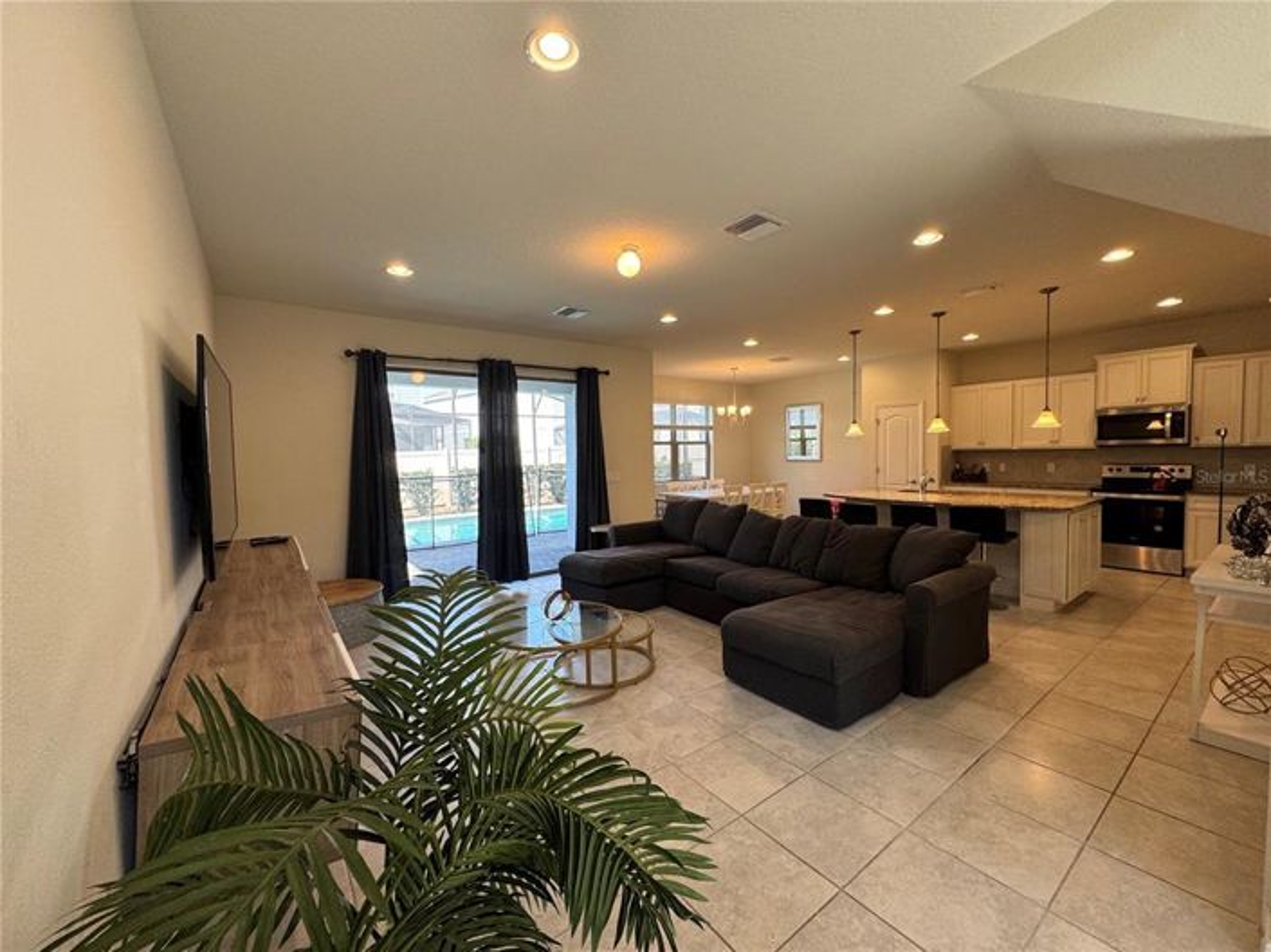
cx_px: 636
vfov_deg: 85.6
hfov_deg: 102.1
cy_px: 476
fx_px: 514
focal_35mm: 14
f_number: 2.2
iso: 125
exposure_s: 1/120
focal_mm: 2.22
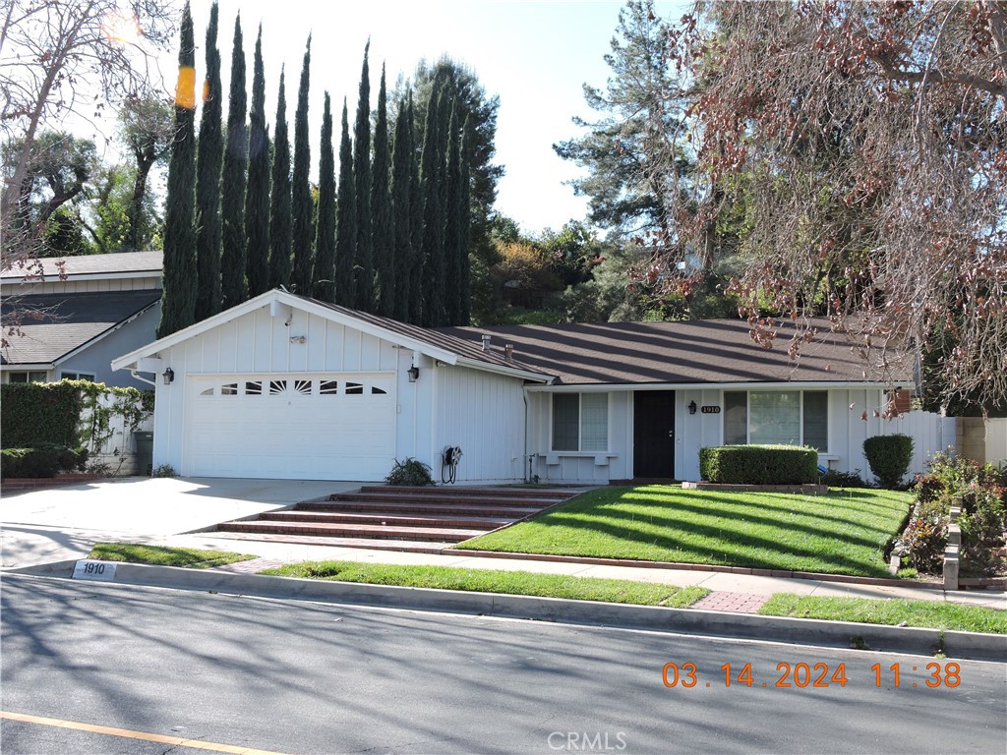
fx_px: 1164
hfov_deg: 46.8
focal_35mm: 40
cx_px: 504
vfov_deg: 36.0
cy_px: 378
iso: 100
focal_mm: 7.2
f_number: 3.8
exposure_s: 1/320
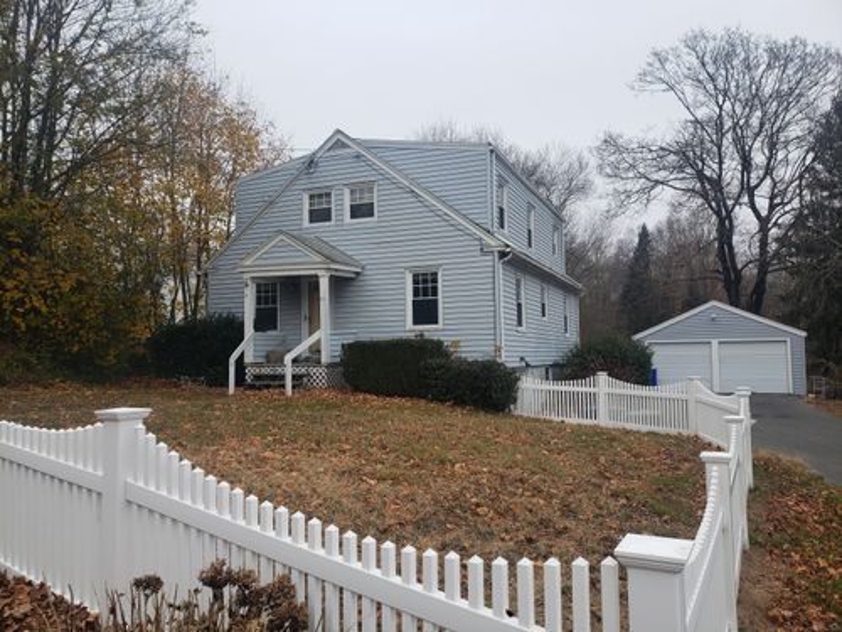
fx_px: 632
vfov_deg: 53.1
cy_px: 316
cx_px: 421
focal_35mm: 26
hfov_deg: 67.3
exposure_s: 1/205
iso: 50
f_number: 2.4
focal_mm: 4.3
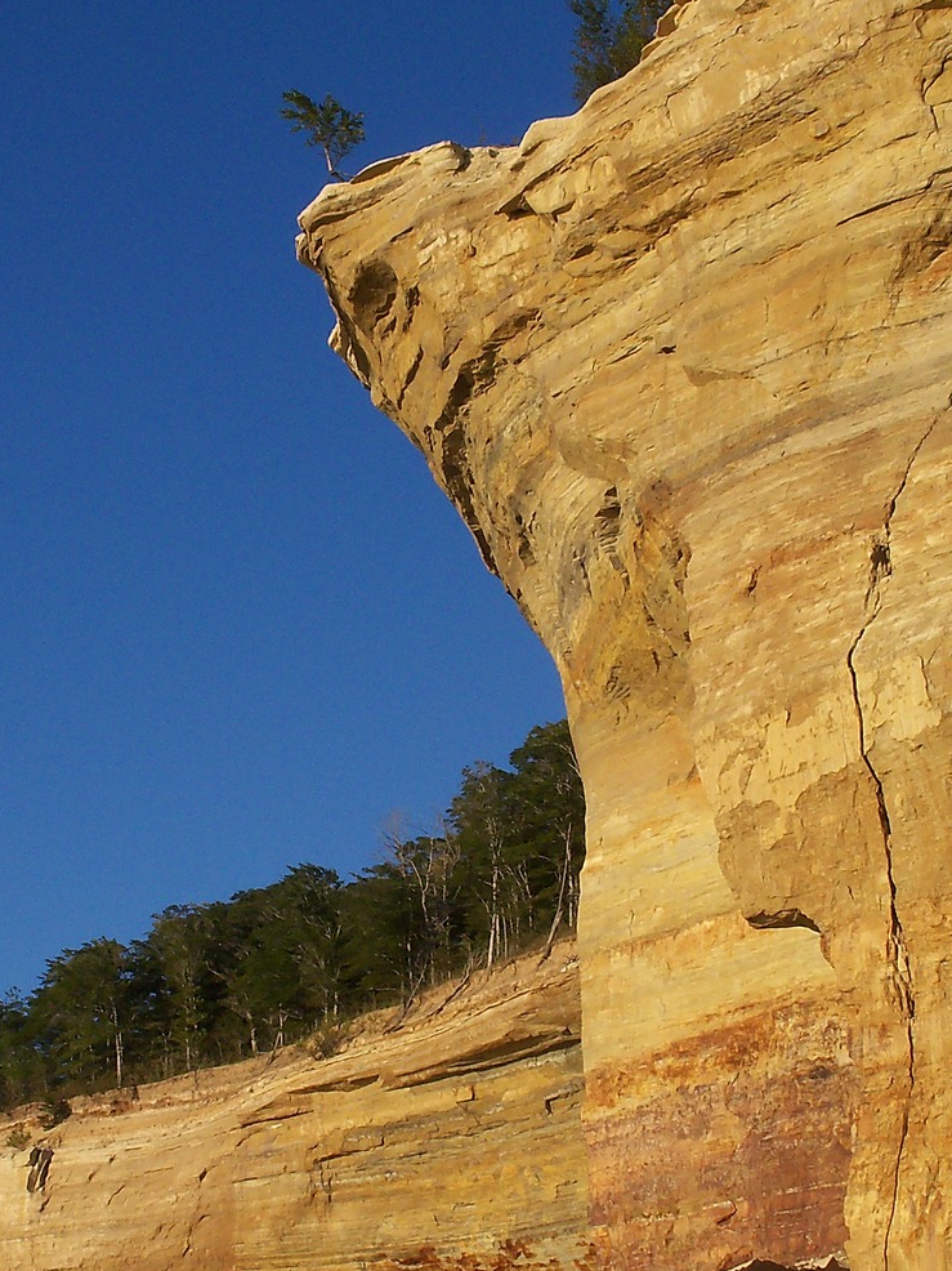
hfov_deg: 20.6
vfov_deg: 27.3
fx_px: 2605
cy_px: 775
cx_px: 299
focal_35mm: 71
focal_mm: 6.3
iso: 64
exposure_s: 1/320
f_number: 5.5
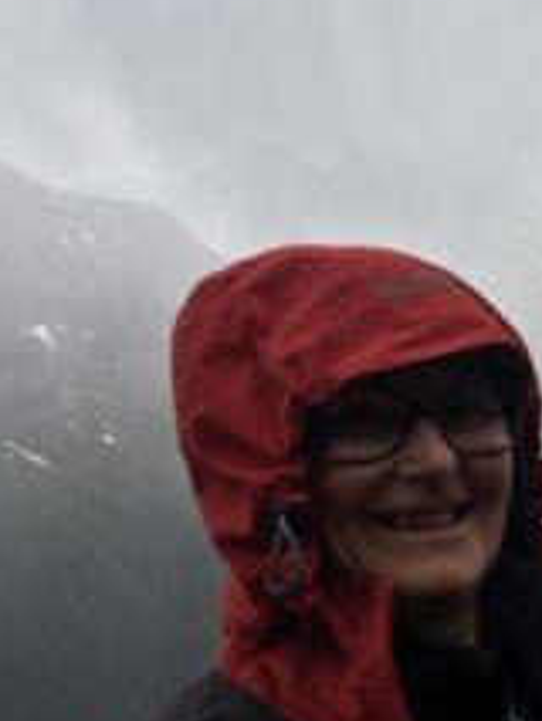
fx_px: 1418
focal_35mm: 68
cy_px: 581
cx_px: 806
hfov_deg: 19.1
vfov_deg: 27.9
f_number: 2.2
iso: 25
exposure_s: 1/313
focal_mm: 4.15
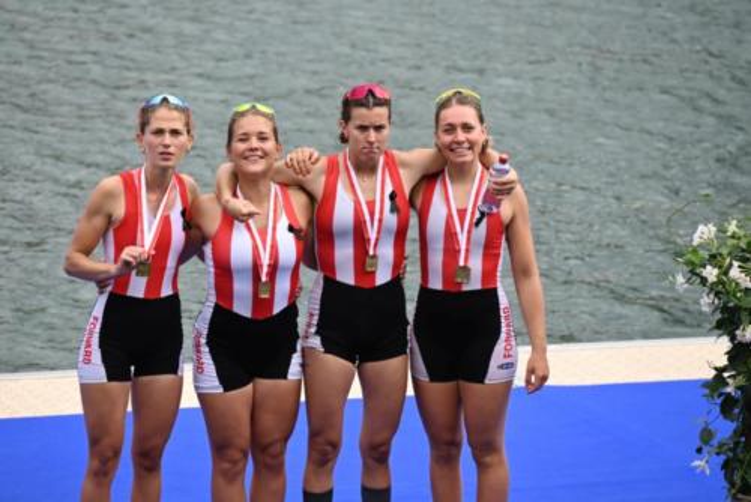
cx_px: 376
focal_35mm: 200
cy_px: 251
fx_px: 4174
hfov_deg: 10.3
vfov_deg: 6.9
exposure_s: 1/500
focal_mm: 200
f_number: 6.3
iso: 400
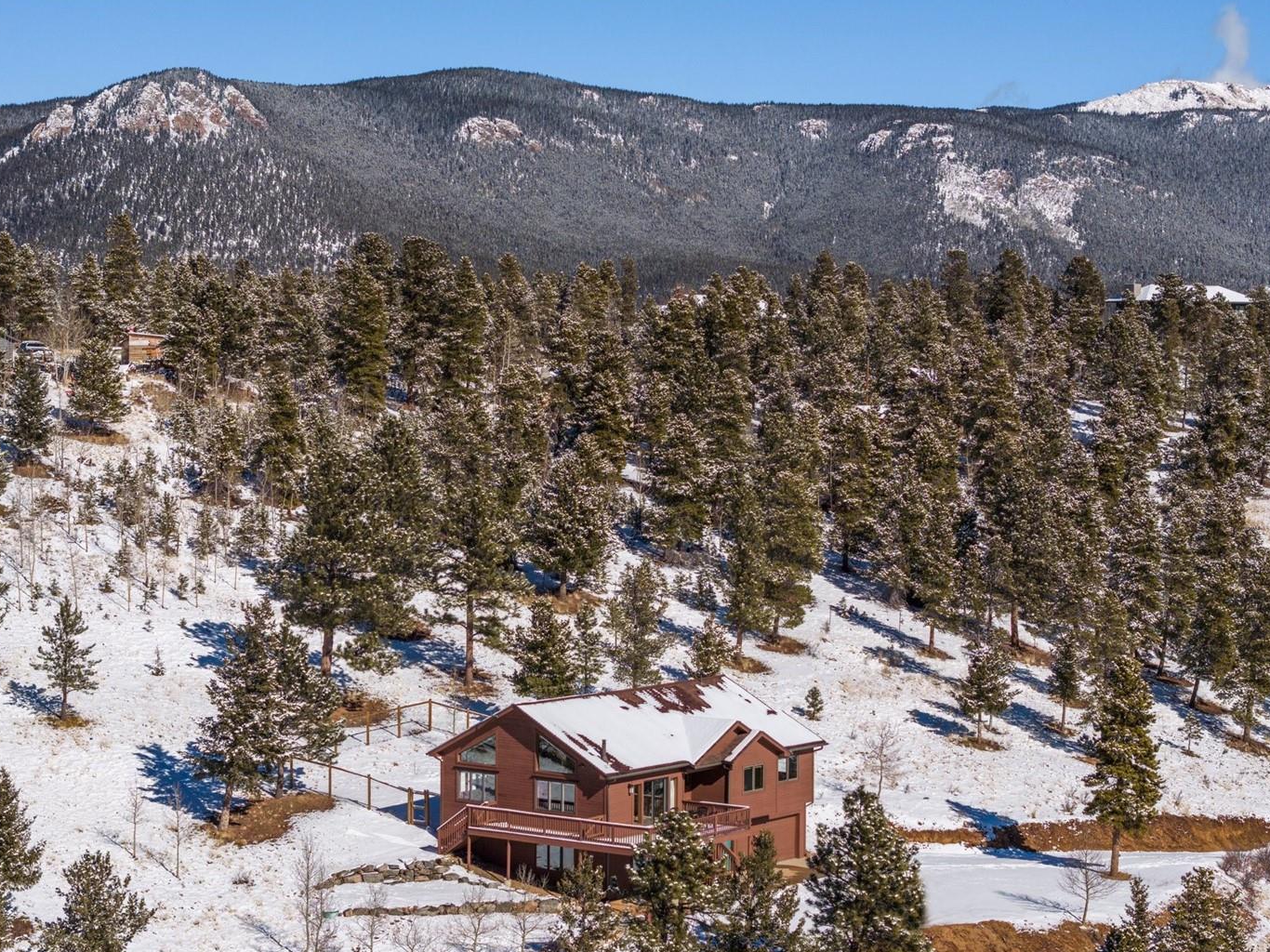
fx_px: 3008
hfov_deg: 23.8
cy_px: 461
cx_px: 626
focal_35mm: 82
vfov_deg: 18.0
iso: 120
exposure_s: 1/3200
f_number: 2.8
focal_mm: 19.35
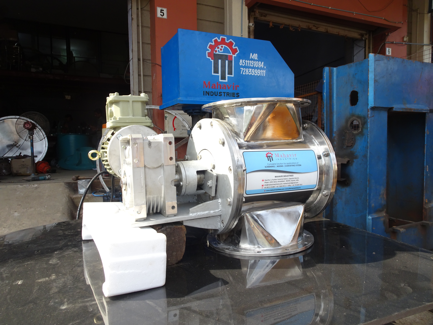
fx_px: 300
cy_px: 162
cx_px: 216
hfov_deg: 71.6
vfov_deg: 56.8
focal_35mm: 24
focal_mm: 4.1
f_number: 3.5
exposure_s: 1/160
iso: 80
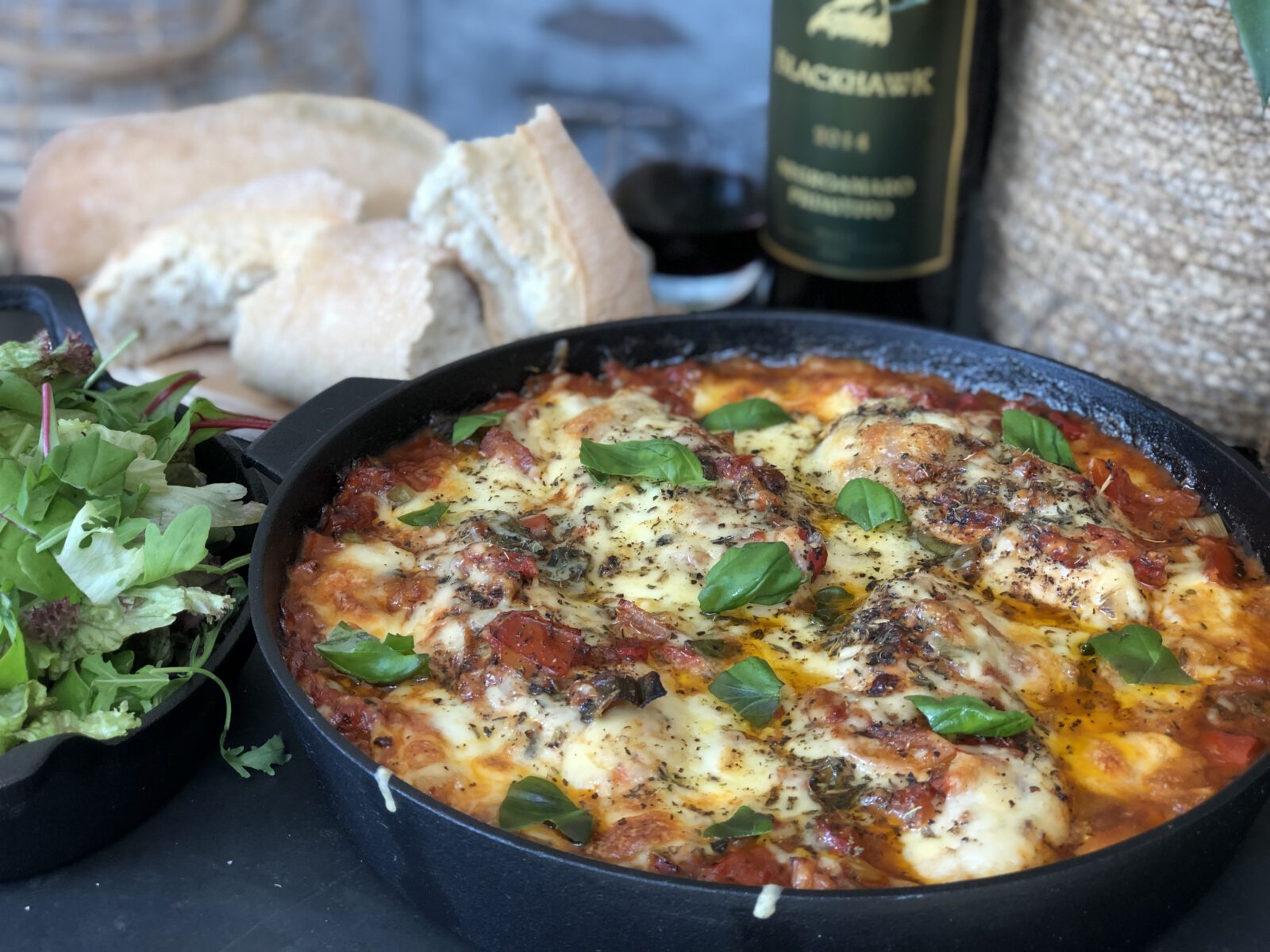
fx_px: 2091
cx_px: 635
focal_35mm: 57
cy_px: 476
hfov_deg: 33.8
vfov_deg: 25.7
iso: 25
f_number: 2.8
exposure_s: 1/30
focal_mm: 6.6
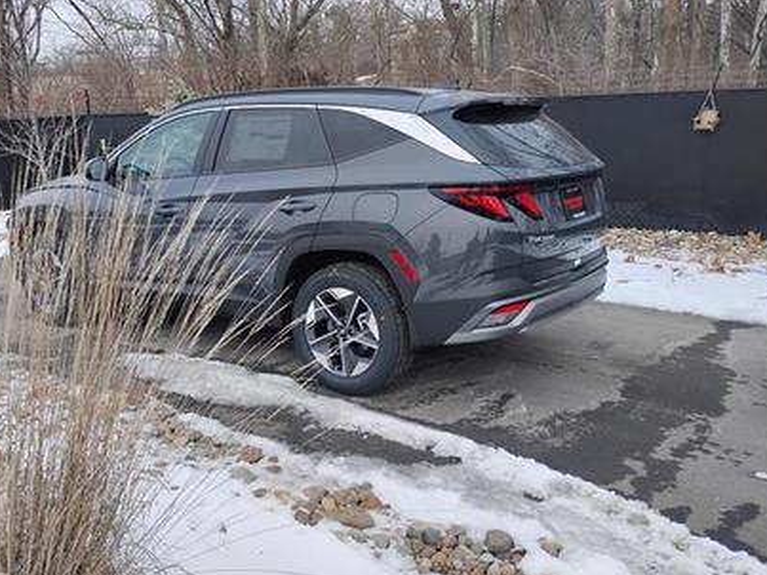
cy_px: 280
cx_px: 301
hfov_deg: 52.2
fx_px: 775
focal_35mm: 35
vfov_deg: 40.7
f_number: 1.8
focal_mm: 4.26
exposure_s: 1/588
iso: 100
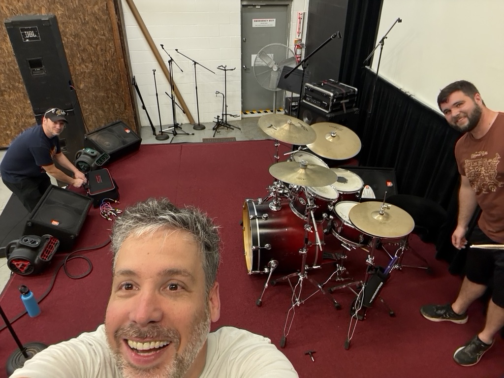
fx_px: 335
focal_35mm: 23
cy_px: 189
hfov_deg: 73.9
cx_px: 252
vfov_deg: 58.9
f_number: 1.9
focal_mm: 2.69
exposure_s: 1/40
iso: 200
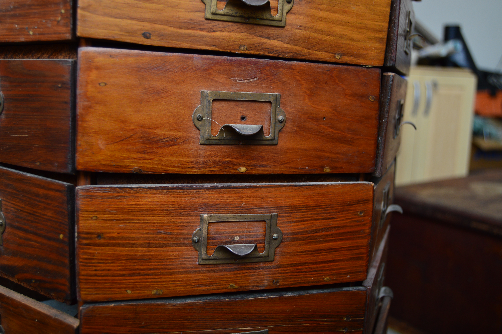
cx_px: 251
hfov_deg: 53.2
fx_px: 502
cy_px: 167
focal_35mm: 36
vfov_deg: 36.8
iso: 200
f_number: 3.8
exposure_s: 1/200
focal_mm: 24
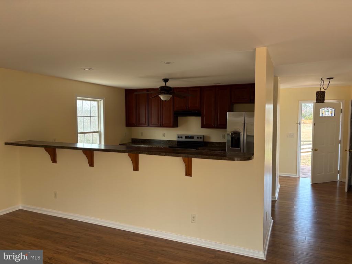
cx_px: 176
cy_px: 132
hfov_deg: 67.3
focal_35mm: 26
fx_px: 264
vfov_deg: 53.1
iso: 125
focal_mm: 5.96
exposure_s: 1/211
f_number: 1.6
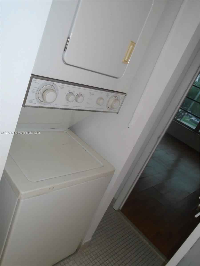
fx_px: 200
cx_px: 100
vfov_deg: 67.3
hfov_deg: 53.1
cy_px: 133
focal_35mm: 26
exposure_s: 1/30
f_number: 3.2
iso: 200
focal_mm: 4.6
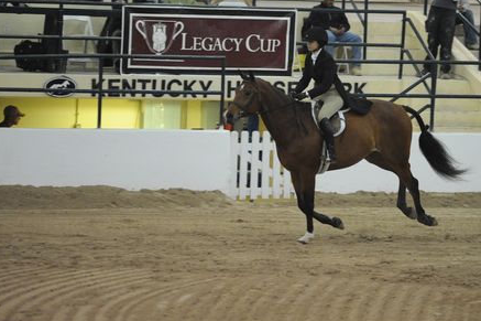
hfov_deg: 7.0
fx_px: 3913
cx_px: 305
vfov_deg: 4.7
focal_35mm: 293
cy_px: 125
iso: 6400
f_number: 2.8
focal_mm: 200
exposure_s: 1/400
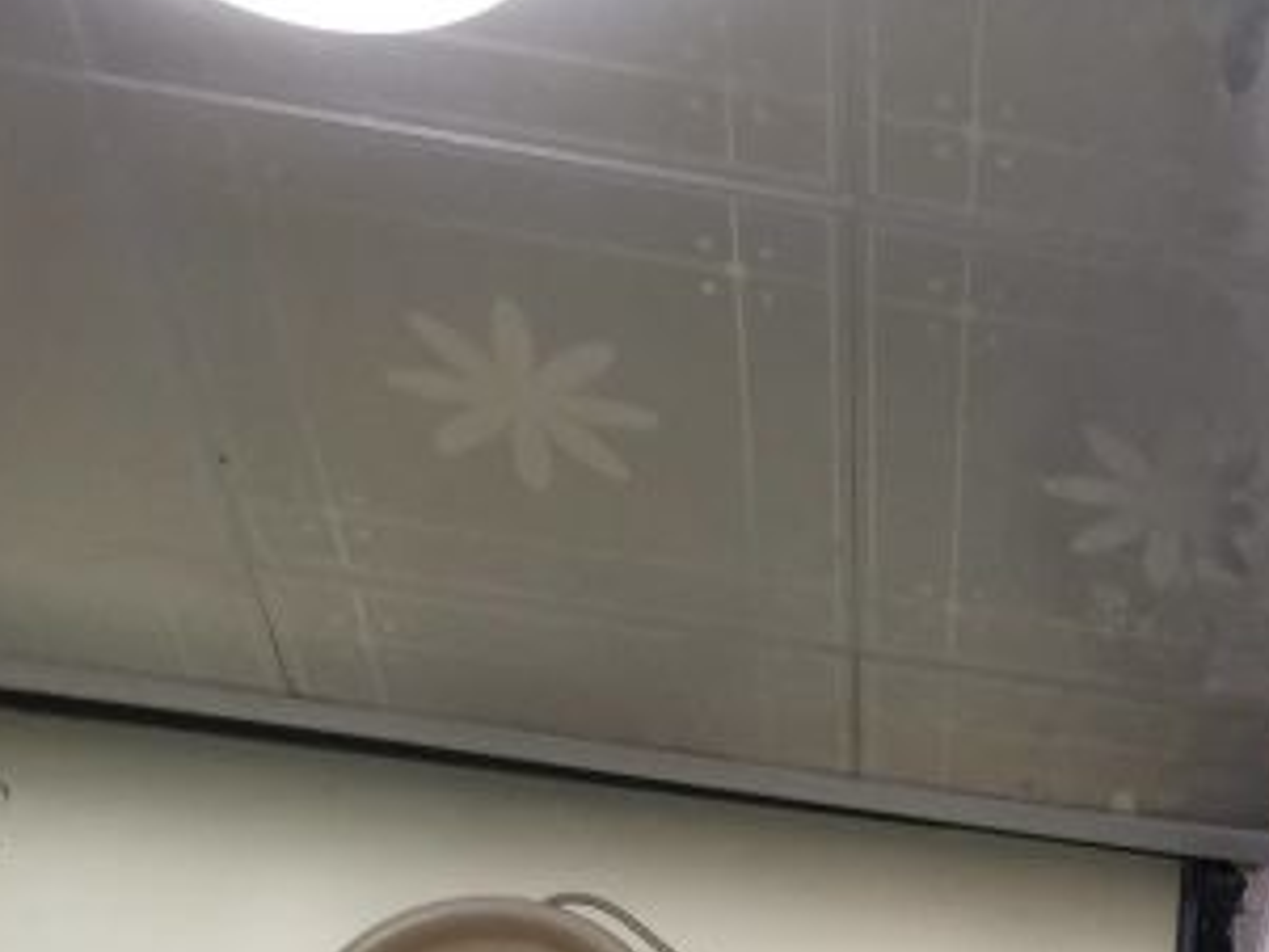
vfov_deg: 19.7
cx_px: 1366
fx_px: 2531
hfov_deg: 26.2
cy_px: 1222
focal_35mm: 69
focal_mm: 4.75
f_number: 1.8
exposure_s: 1/33.3
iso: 400
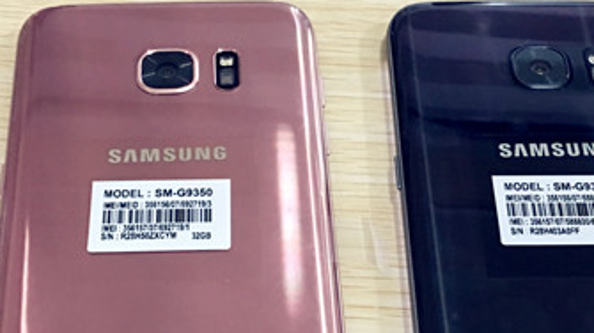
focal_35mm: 66
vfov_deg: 17.9
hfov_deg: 31.9
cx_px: 326
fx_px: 1039
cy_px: 318
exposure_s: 1/8
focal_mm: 4.15
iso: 100
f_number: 2.2
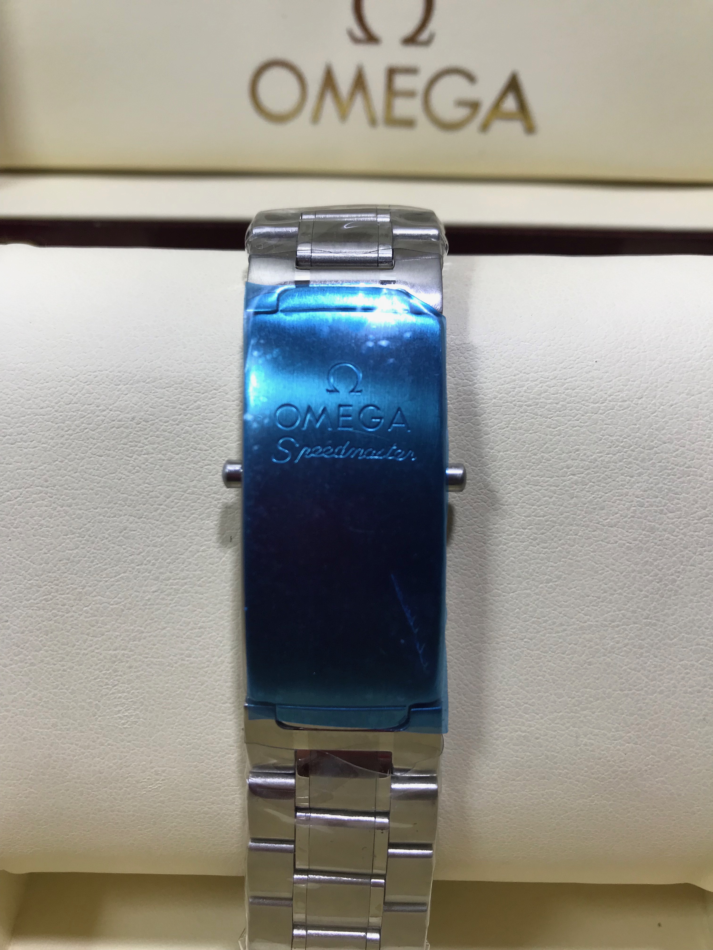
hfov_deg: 49.7
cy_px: 475
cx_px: 356
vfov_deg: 63.4
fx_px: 769
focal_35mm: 28
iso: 32
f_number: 1.8
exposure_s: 1/100
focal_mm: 3.99
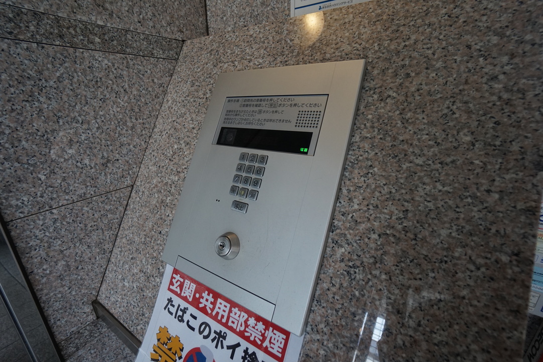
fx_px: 226
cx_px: 272
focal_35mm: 15
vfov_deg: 77.3
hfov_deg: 100.4
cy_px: 181
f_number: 4
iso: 800
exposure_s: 1/160
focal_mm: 10
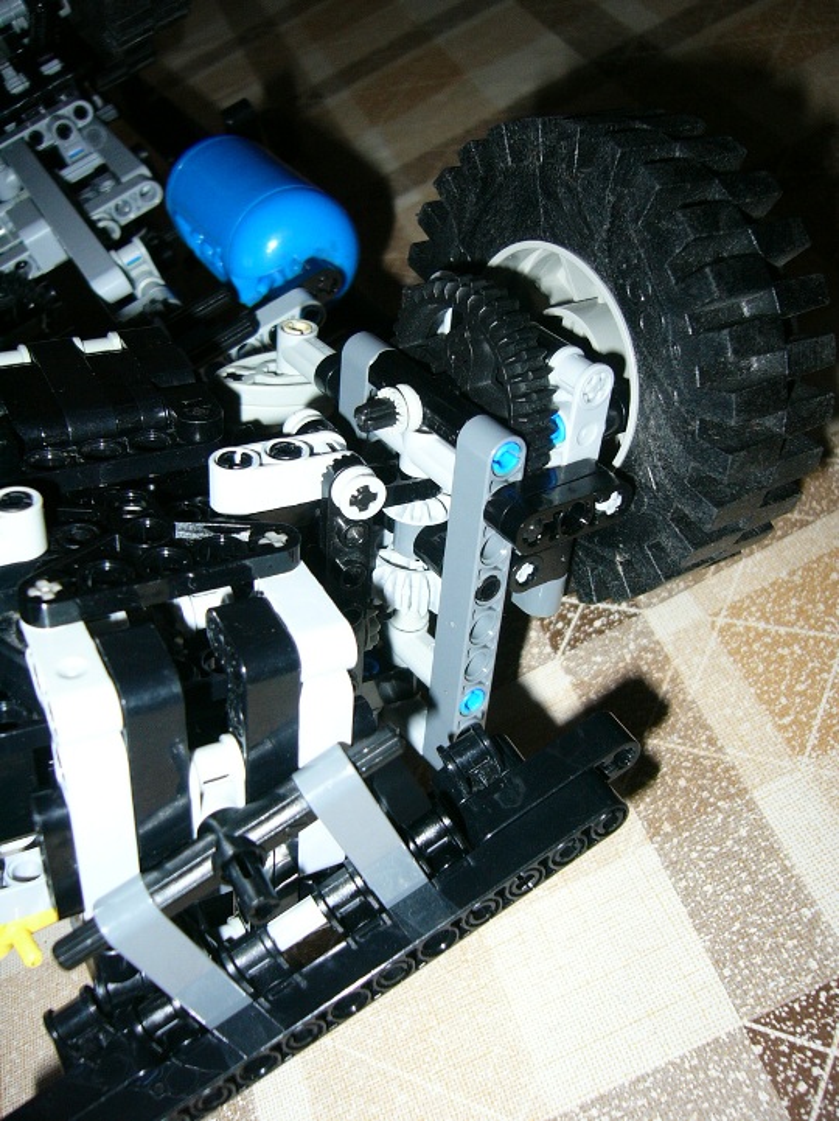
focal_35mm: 35
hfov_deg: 40.7
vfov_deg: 52.6
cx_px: 420
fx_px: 1132
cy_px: 560
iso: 100
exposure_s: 1/60
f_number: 2.8
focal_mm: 5.8
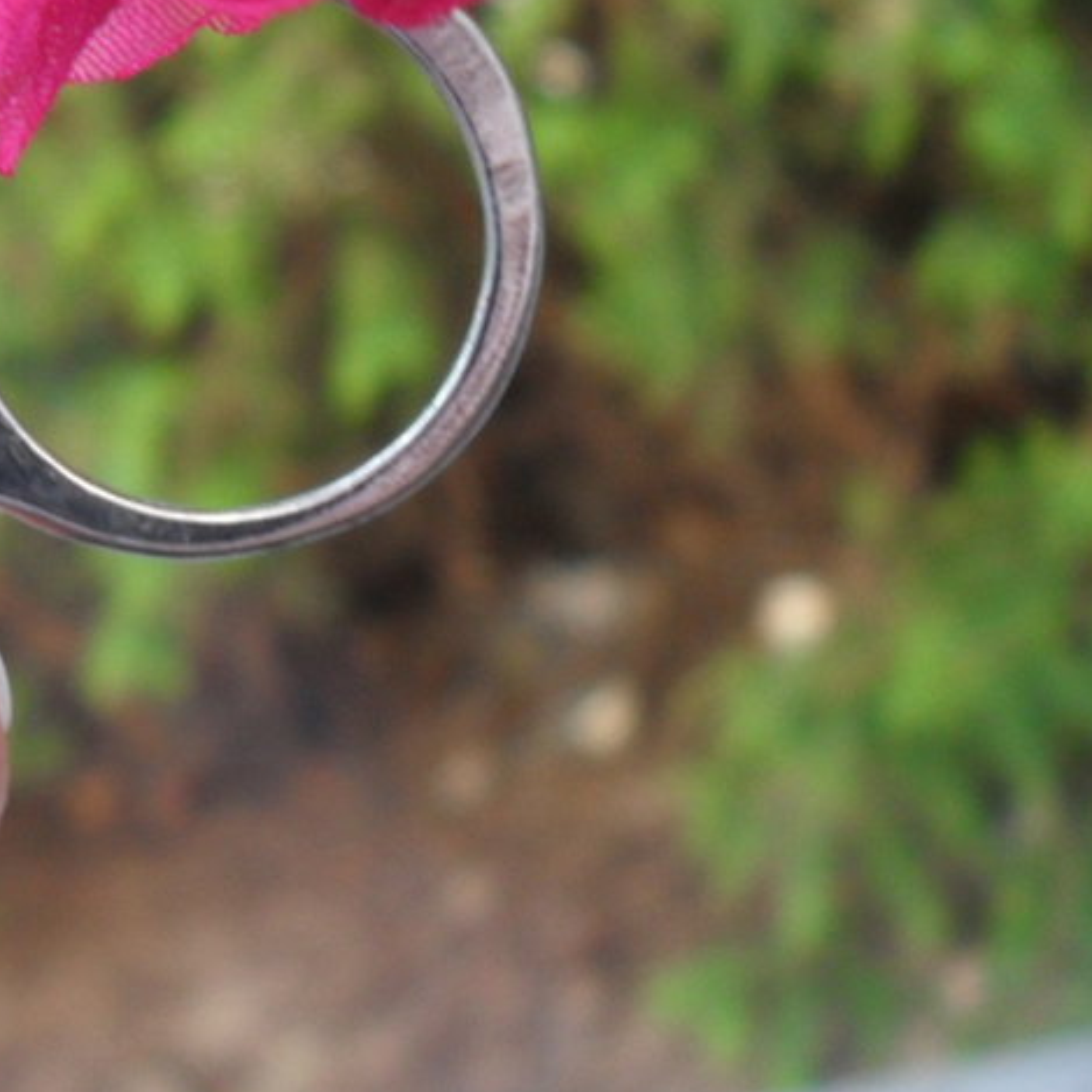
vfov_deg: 19.6
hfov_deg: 19.6
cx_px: 248
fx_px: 3141
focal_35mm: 88
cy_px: 270
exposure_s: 1/30
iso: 160
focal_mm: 6.2
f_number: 2.8
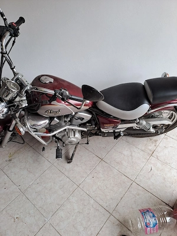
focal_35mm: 25
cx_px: 88
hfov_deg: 54.9
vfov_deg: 69.4
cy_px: 118
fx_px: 170
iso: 50
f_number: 1.8
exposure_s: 1/100
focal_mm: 4.65
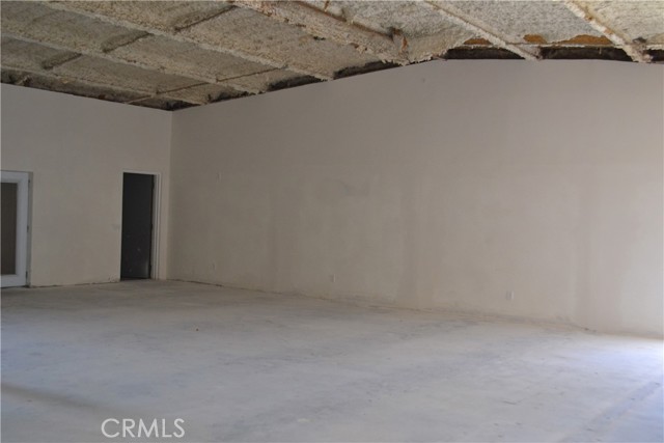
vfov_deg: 34.2
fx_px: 719
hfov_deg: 49.5
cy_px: 222
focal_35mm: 39
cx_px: 332
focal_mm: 26
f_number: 4.2
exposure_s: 1/60
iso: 1250
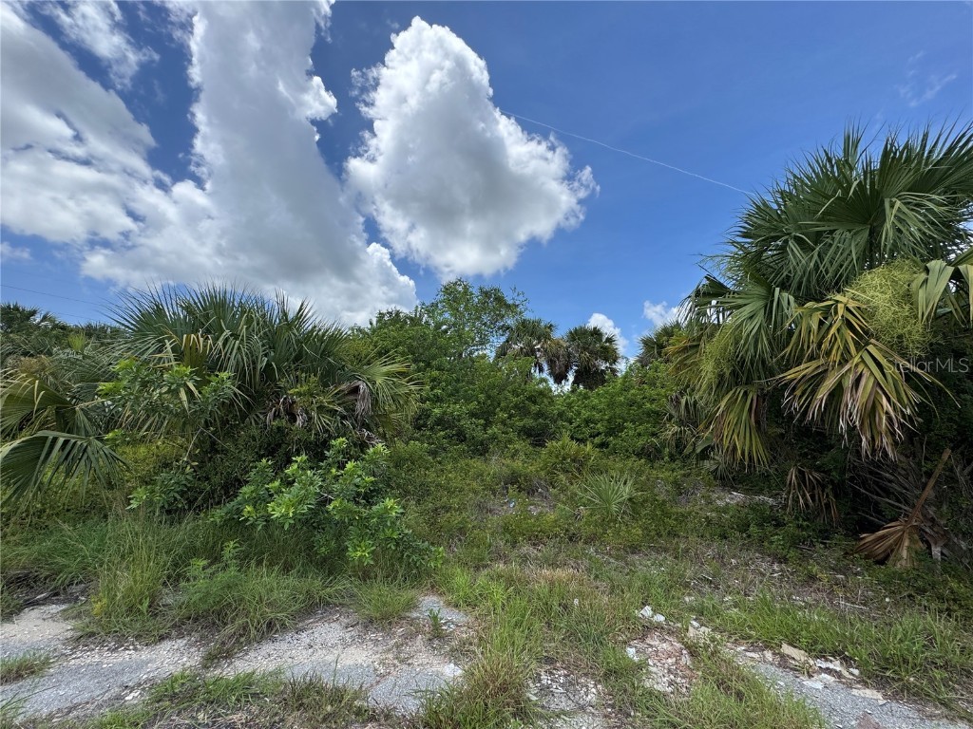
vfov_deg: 85.7
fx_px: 394
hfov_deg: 102.1
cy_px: 364
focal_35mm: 14
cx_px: 486
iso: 50
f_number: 2.2
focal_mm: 2.22
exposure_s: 1/1672
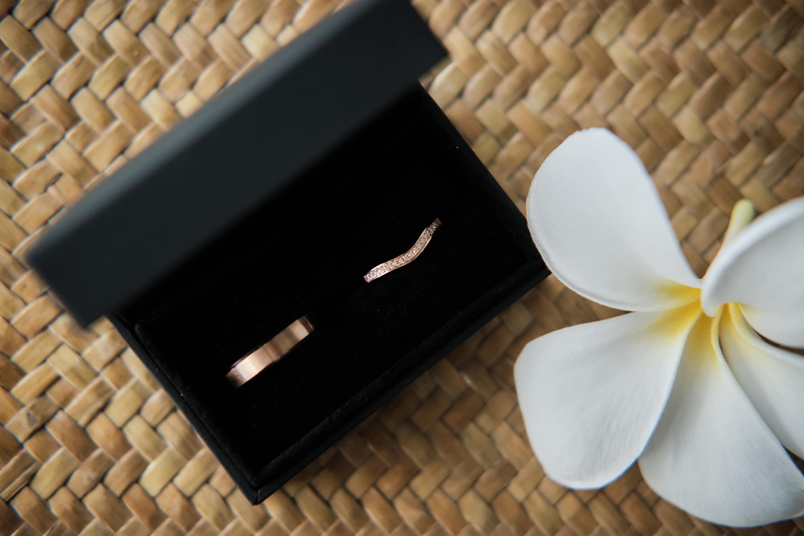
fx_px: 1184
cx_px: 402
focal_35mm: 53
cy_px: 268
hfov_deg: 37.5
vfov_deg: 25.5
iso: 500
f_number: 2.8
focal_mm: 35
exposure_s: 1/1250
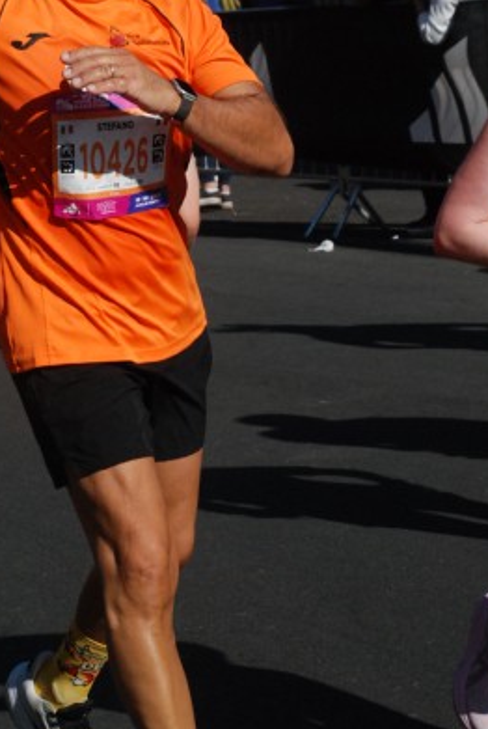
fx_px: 3080
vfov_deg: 13.5
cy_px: 246
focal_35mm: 152
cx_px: 202
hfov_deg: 9.1
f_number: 9
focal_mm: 66
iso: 1000
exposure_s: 1/2000
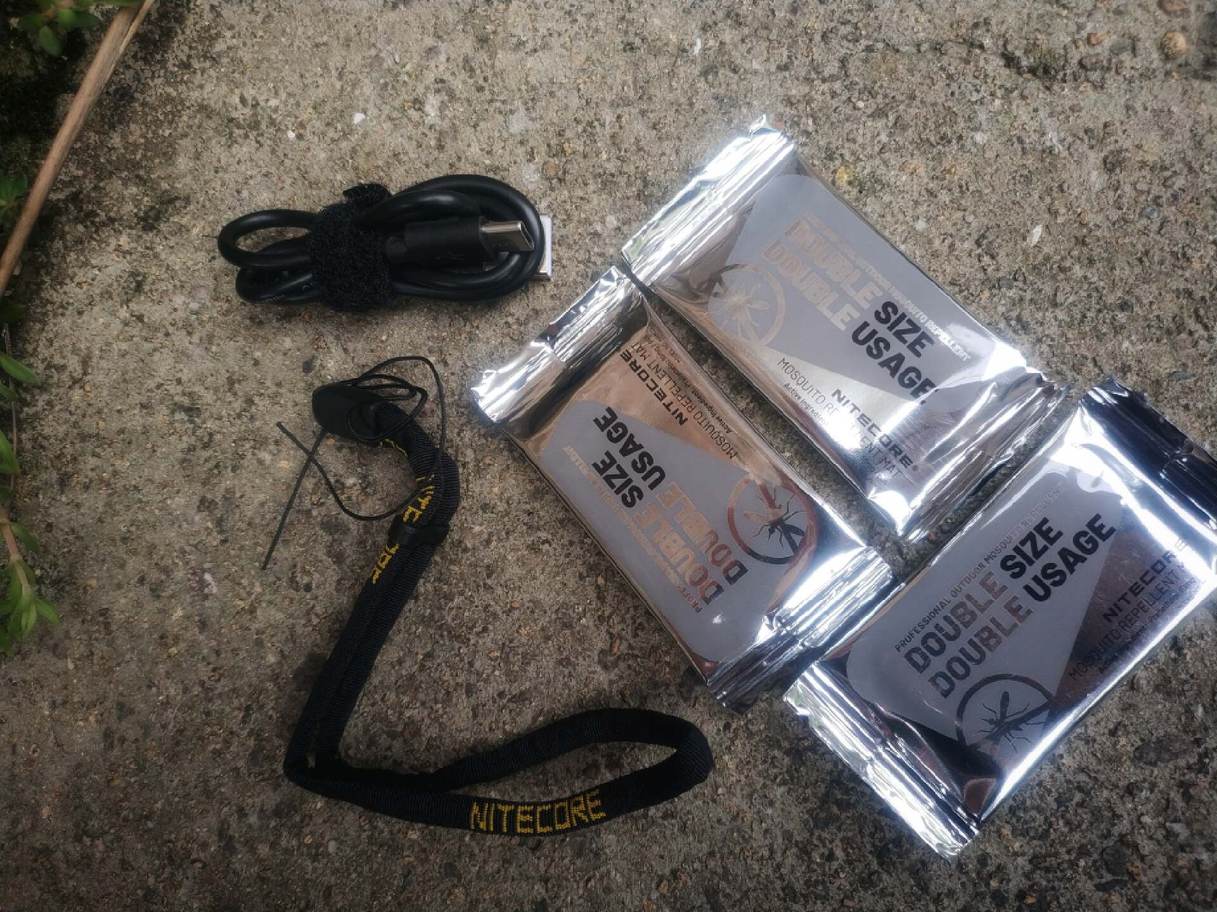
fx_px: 1125
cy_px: 456
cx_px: 608
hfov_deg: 56.8
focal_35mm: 32
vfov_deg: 44.2
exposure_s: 1/181
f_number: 2
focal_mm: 4.5
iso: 165
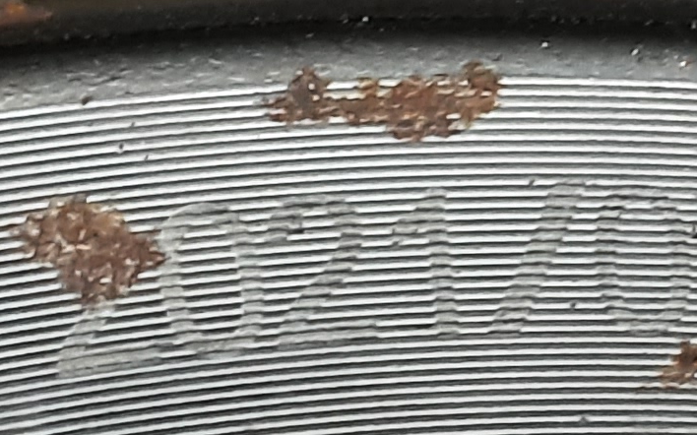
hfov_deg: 15.8
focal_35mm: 132
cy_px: 511
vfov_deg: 9.8
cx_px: 327
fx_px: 2507
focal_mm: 2.91
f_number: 1.9
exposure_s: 1/25
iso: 320
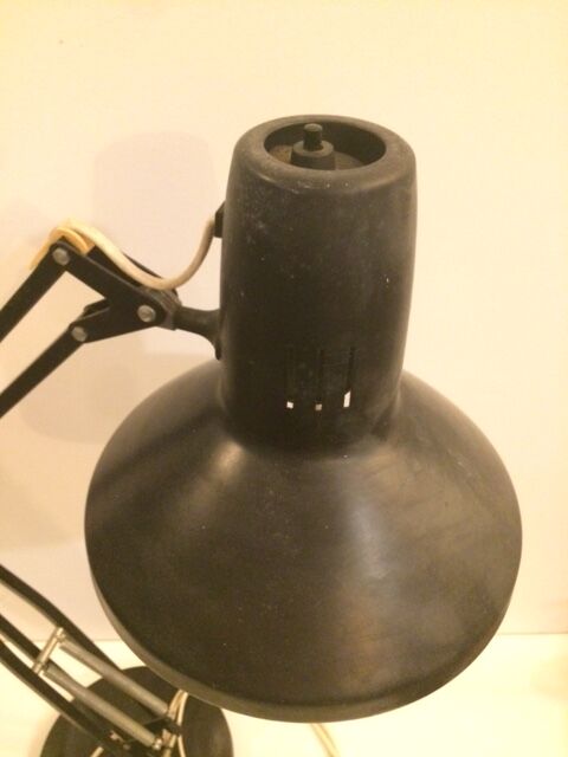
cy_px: 378
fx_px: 634
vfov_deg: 61.7
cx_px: 284
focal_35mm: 29
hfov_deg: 48.2
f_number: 2.2
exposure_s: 1/17
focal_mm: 4.15
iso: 500
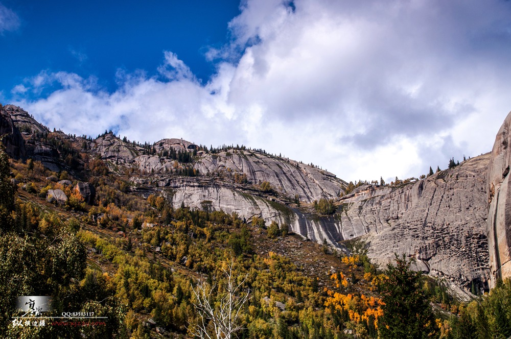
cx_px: 256
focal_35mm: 45
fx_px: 638
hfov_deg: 43.7
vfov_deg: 29.8
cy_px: 170
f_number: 14
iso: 400
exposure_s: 1/500
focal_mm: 30
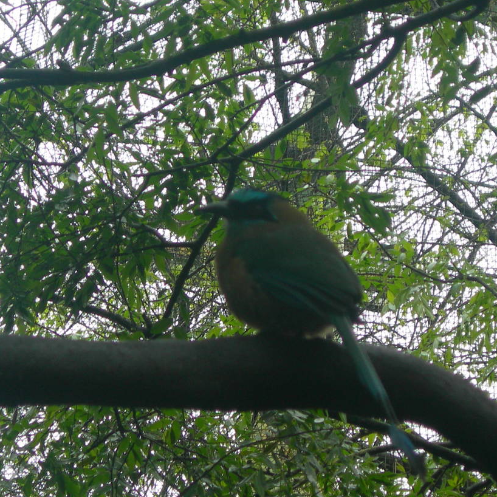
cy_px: 244
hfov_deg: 8.9
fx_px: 3200
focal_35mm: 197
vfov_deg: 8.9
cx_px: 248
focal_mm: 23.4
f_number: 4.9
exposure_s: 1/21.8
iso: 50
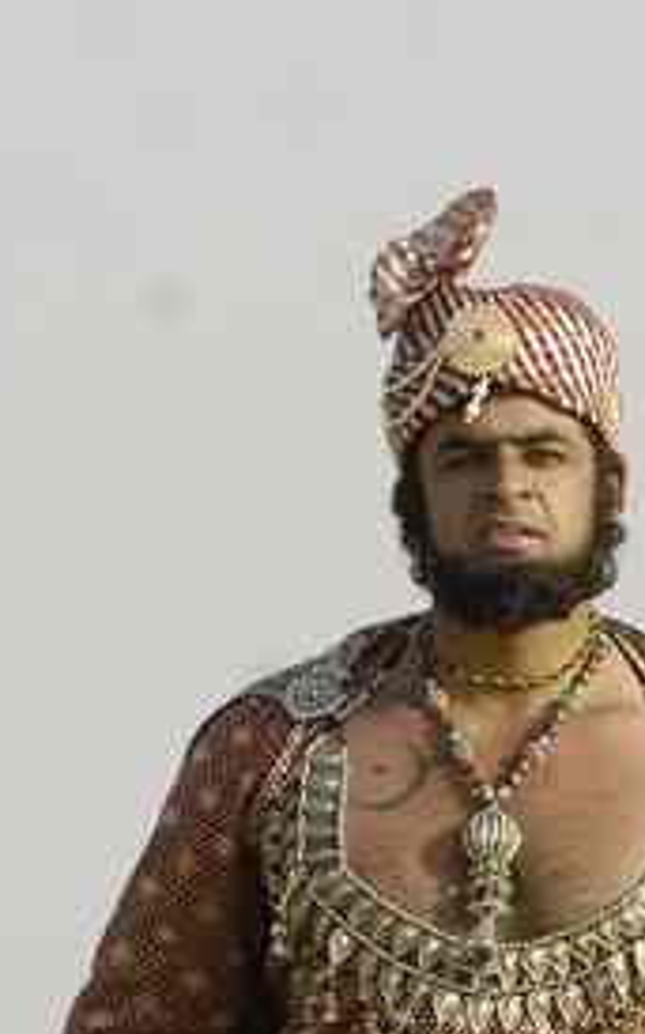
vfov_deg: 2.7
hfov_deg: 1.7
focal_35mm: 773
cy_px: 1238
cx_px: 2073
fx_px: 21764
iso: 200
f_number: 9
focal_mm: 120
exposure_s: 1/250
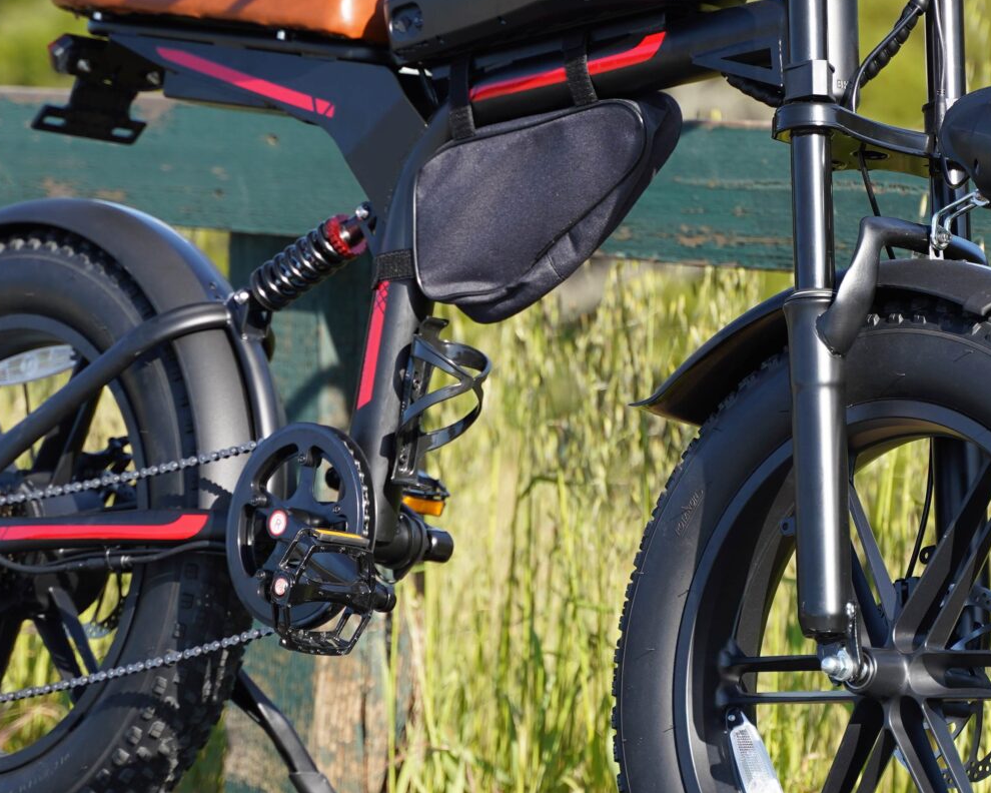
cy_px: 271
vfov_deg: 8.5
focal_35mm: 182
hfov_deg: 10.6
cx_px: 633
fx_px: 5338
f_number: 3.2
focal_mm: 75
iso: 100
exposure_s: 1/640
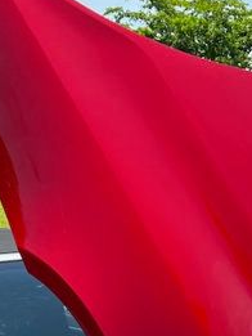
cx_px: 144
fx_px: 989
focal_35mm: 102
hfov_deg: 14.5
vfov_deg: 18.0
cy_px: 439
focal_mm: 5.7
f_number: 1.5
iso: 50
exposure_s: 1/1295
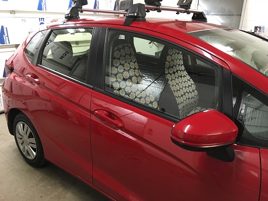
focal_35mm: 29
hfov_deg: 61.7
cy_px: 100
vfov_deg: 48.2
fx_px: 225
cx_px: 134
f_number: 2.2
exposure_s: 1/30
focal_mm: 4.15
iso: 125
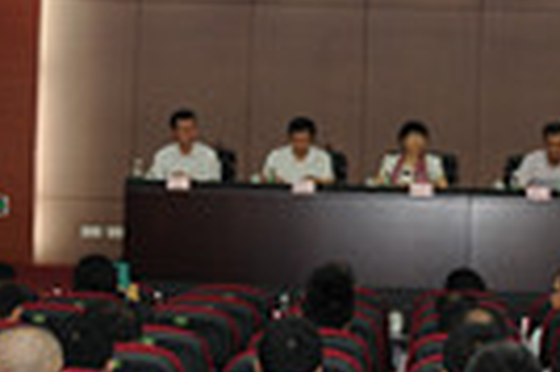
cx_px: 422
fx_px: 2082
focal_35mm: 134
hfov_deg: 15.3
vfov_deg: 10.2
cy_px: 140
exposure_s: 1/80
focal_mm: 24
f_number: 2.8
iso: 250
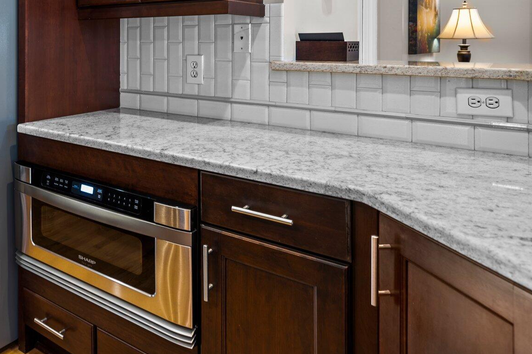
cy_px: 41
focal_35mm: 32
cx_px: 65
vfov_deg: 38.5
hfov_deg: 52.5
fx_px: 473
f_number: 4
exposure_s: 1.6
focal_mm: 18
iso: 200
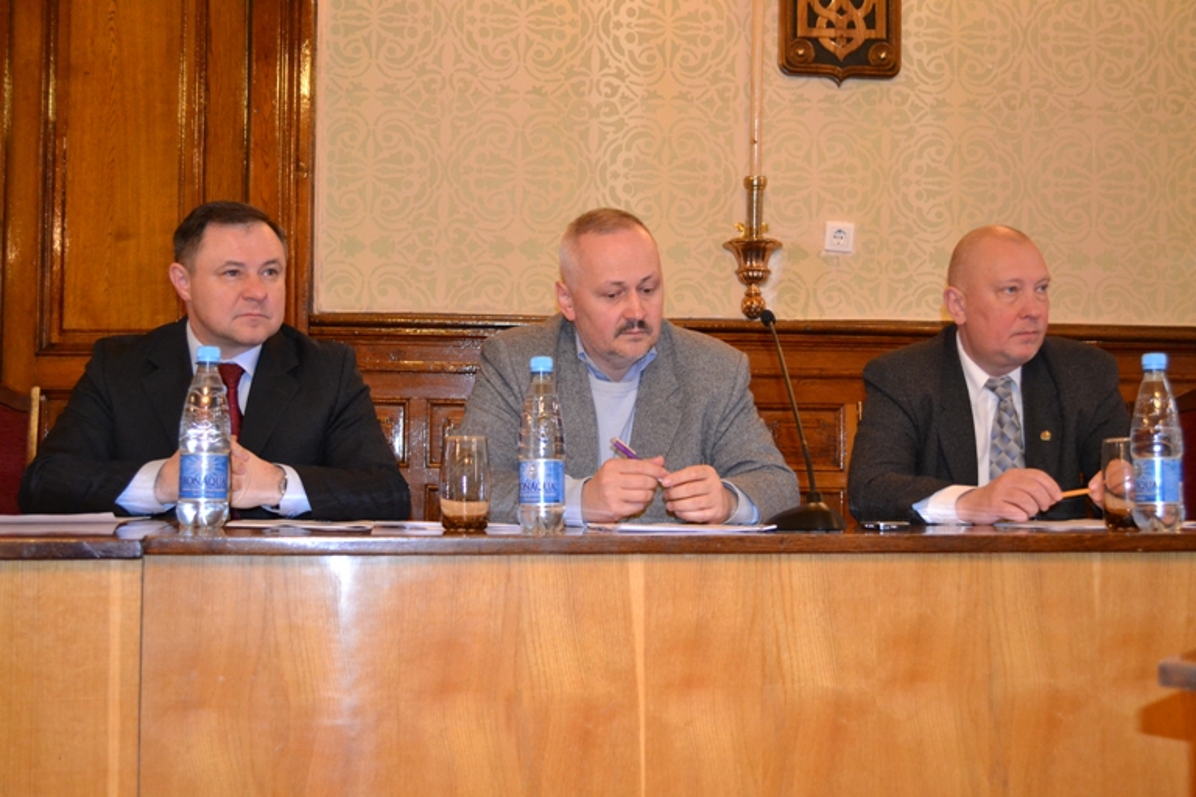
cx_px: 598
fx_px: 1395
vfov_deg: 31.9
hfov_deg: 46.4
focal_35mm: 42
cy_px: 398
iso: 2500
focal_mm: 28
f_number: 4.5
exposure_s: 1/60
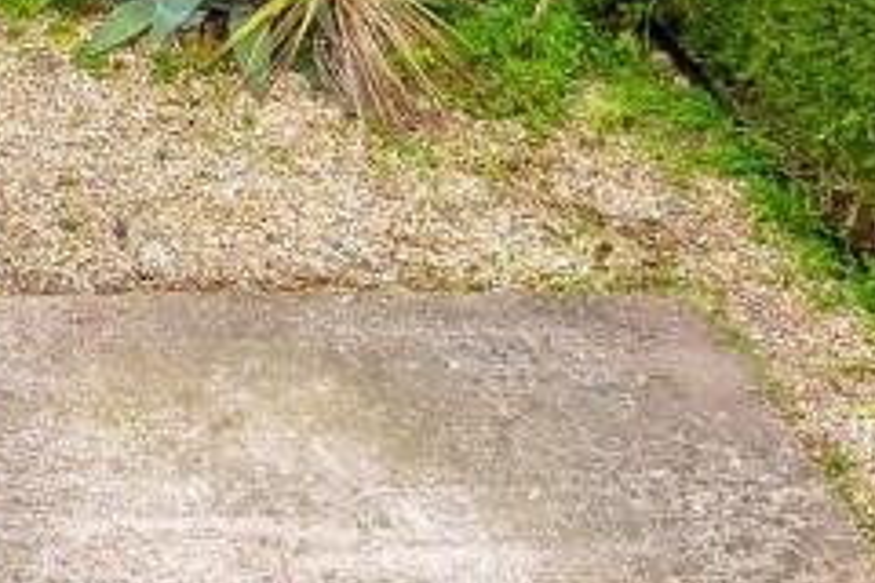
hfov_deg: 28.9
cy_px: -559
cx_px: -51
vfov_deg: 16.5
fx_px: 1555
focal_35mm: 64
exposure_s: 1/160
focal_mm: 10
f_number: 8
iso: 400
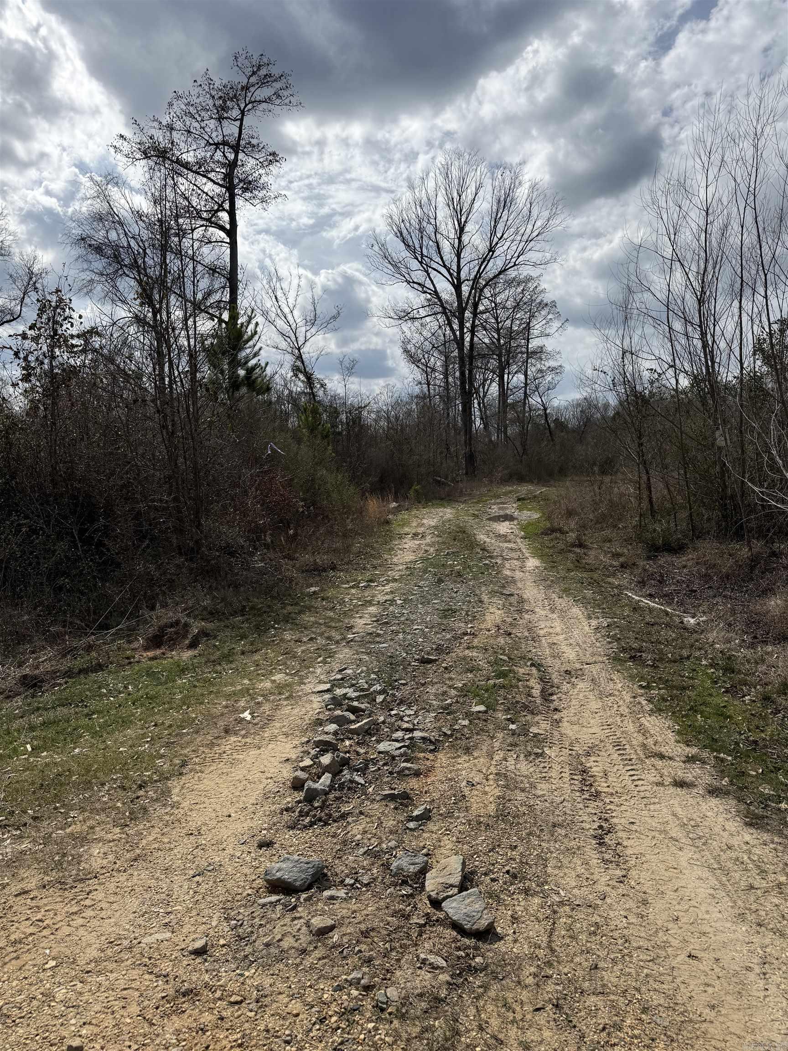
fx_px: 728
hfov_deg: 56.8
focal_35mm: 24
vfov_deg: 71.6
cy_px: 526
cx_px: 394
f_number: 1.78
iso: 80
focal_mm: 6.76
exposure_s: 1/11905
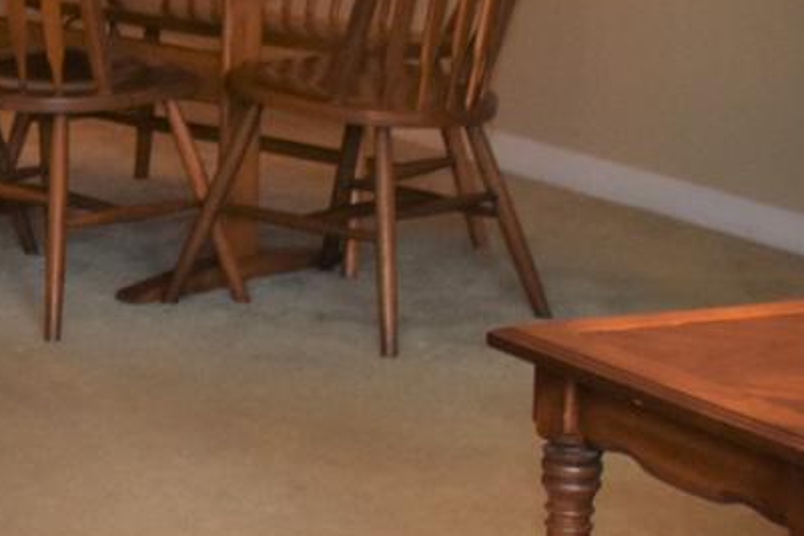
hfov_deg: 13.2
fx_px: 3081
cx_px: -720
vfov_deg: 9.7
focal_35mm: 138
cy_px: -158
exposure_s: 1/125
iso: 800
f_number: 4
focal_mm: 18
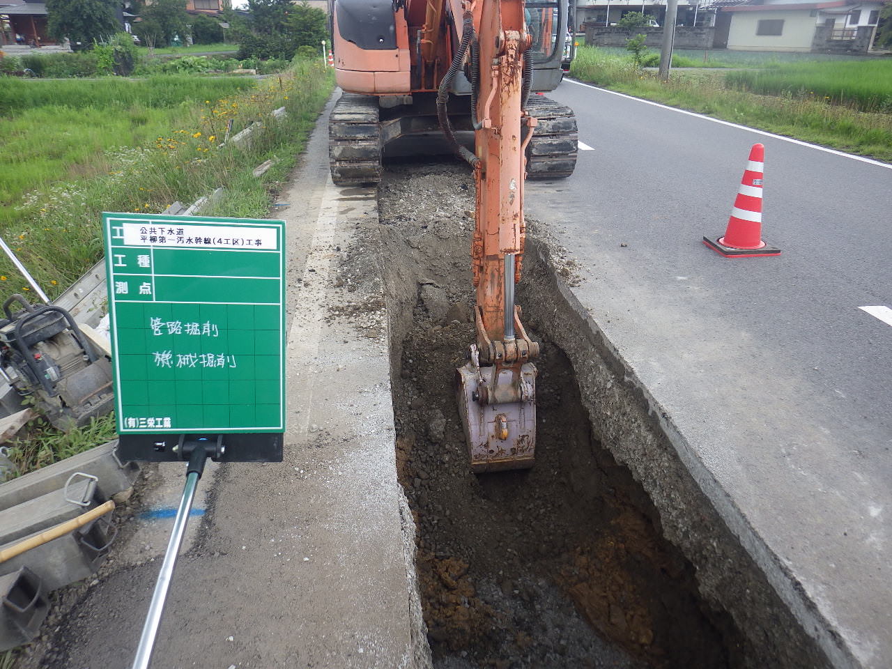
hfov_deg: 69.4
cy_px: 334
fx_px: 644
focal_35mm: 25
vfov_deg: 54.9
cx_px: 446
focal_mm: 4.5
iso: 125
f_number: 2.8
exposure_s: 1/500
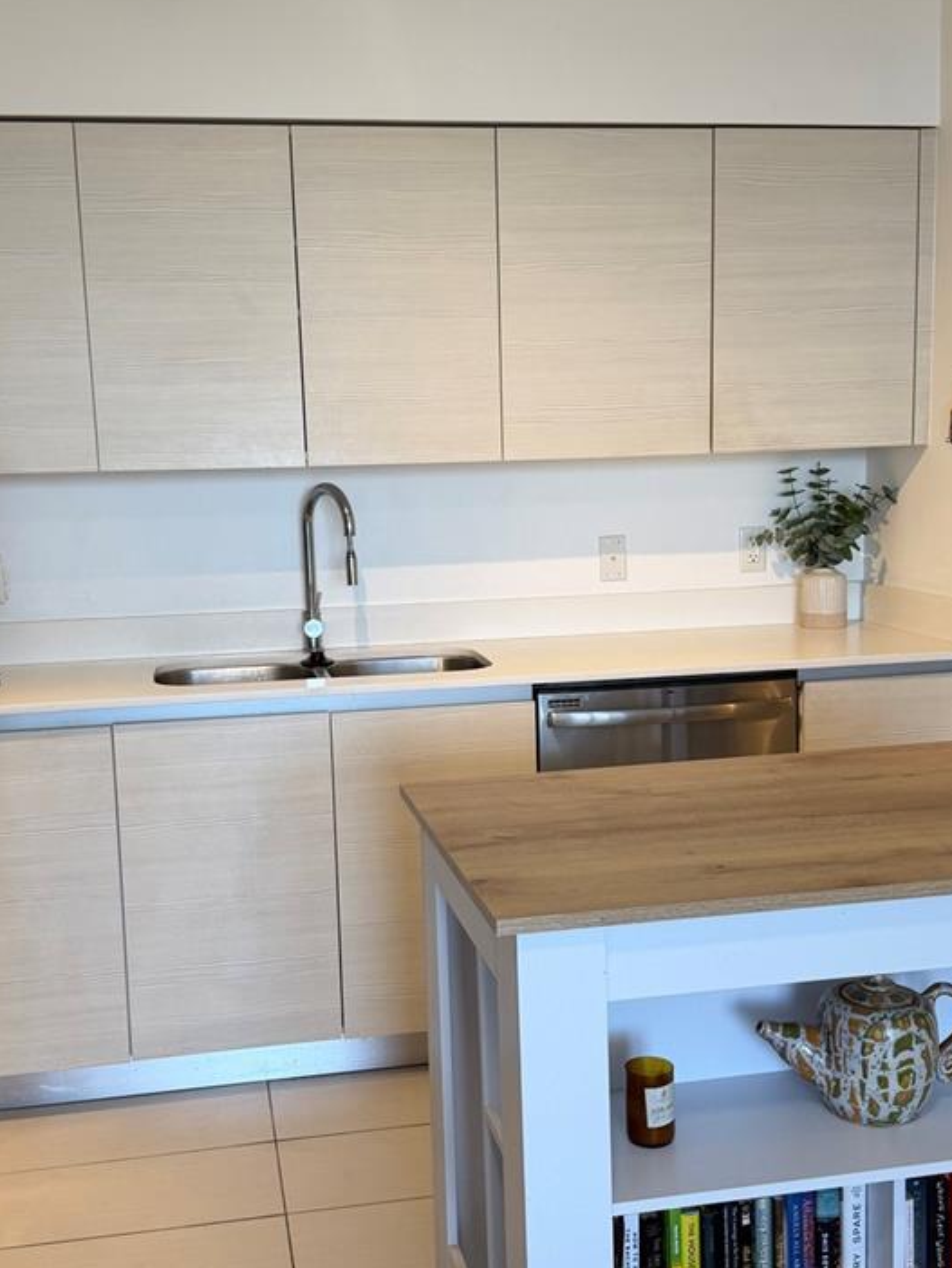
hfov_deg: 35.2
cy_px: 681
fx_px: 1503
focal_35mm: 41
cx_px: 477
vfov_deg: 45.7
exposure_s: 1/120
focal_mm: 6.76
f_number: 1.78
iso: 100
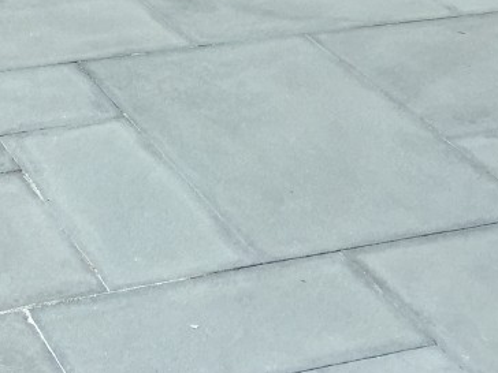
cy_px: -165
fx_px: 1467
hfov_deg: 18.9
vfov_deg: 13.7
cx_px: 44
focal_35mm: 102
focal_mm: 4.15
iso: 32
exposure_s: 1/1130
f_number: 2.2
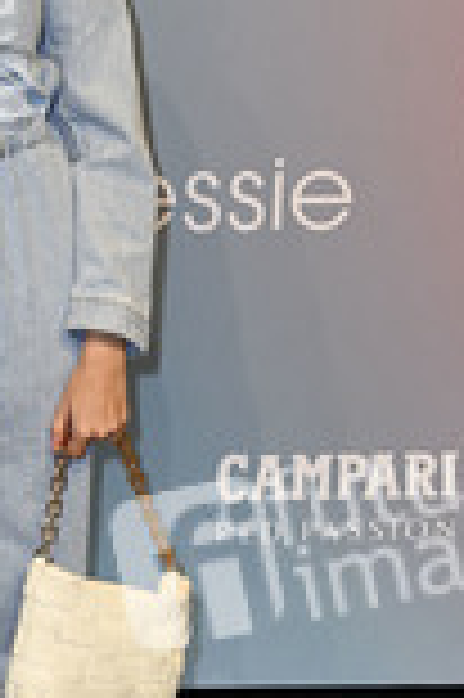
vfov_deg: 19.8
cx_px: -68
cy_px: 320
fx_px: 1996
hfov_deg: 13.0
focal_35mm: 103
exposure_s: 1/250
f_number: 5.6
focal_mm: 40
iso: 400
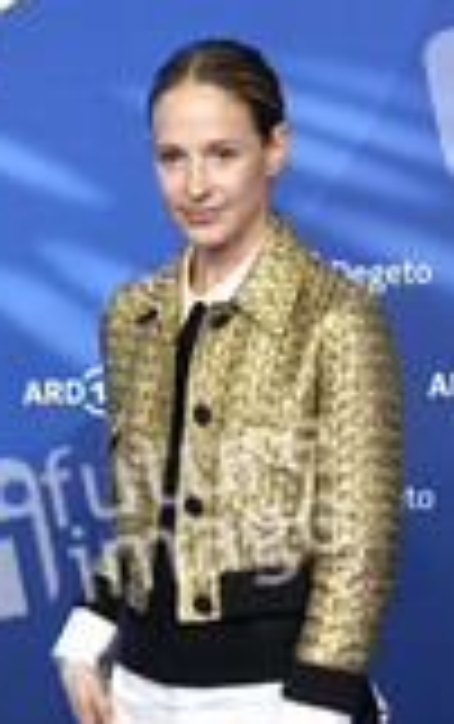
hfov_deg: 9.5
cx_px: 247
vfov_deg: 14.7
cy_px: 751
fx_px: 2744
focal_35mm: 139
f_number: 4
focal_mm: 55
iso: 800
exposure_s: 1/320
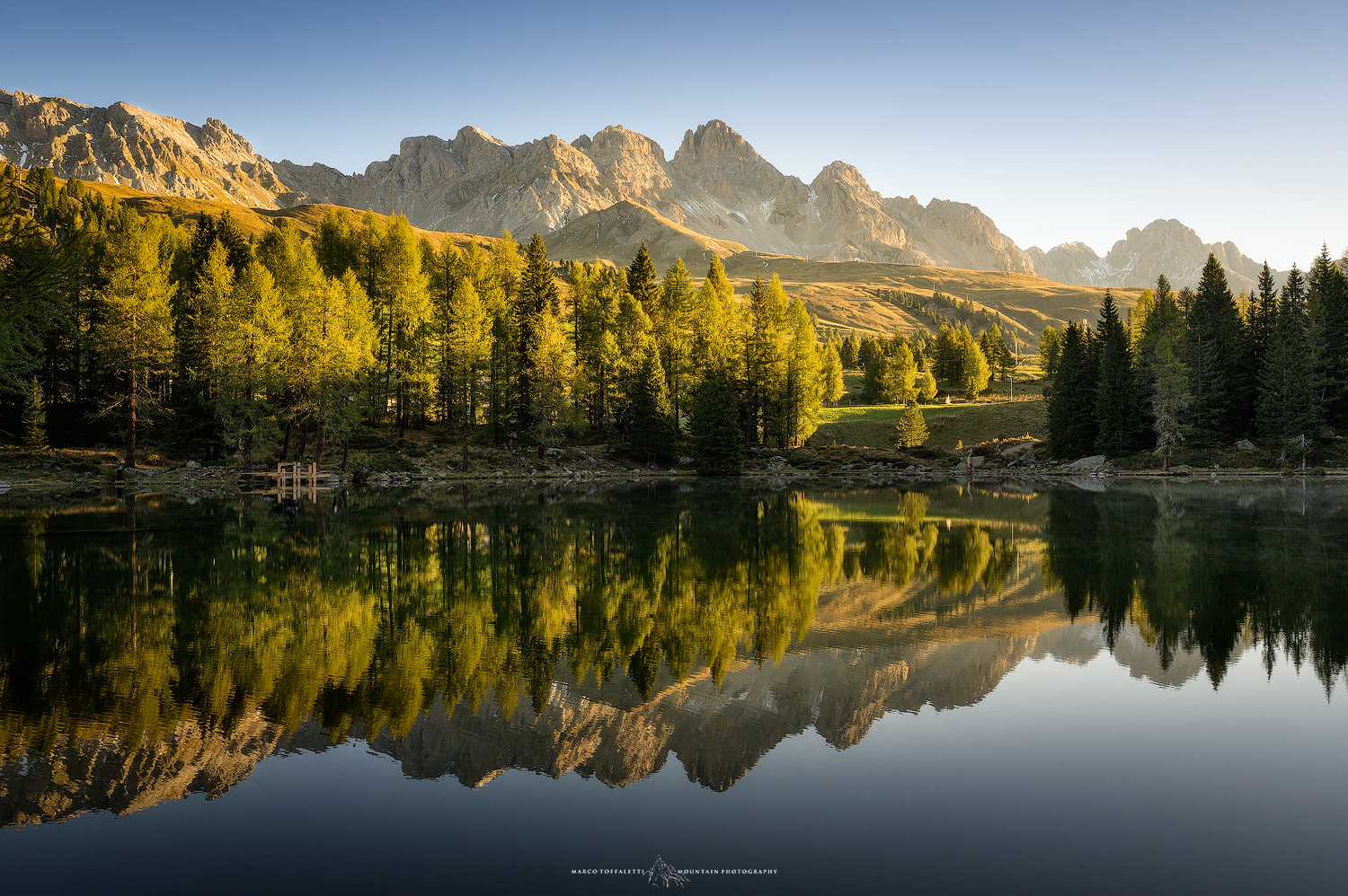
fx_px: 1123
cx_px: 674
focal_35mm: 30
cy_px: 448
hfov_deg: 62.0
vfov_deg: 43.6
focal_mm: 30
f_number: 14
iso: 100
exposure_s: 1/30
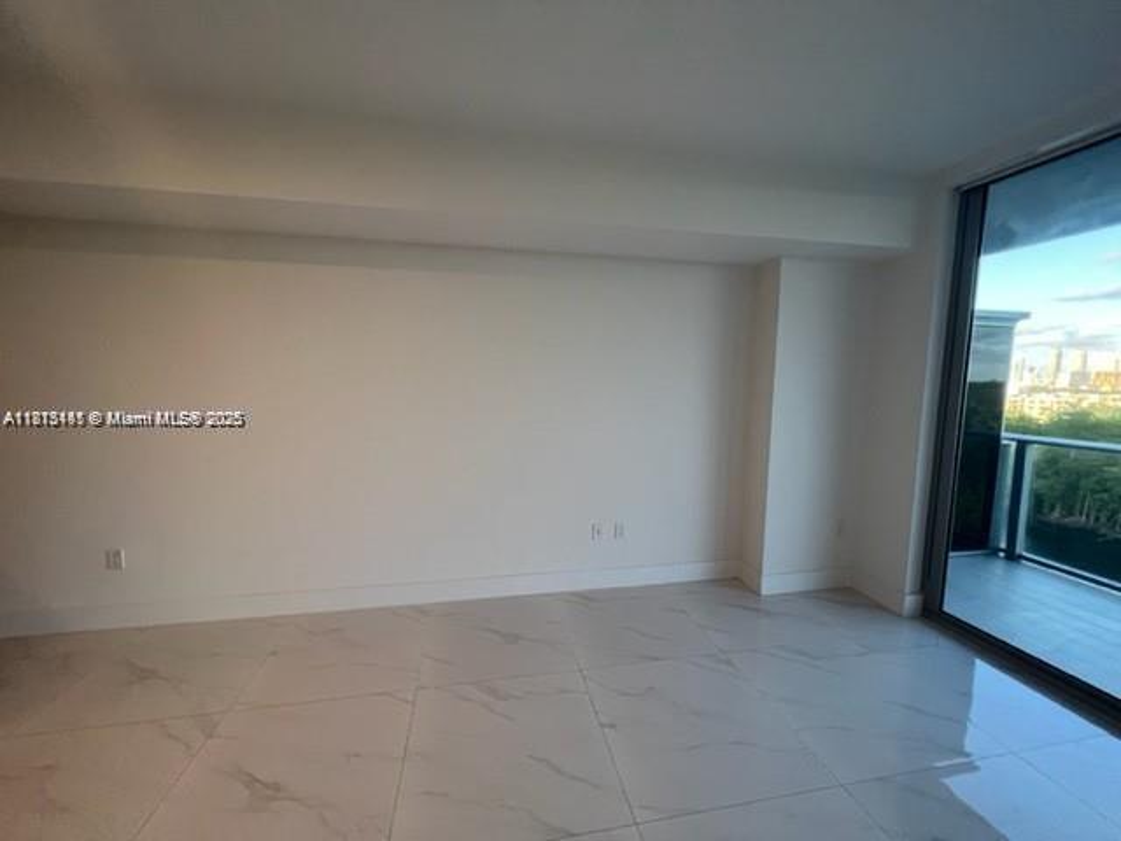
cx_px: 560
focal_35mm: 13
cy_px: 420
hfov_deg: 106.2
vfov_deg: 89.9
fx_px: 421
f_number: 1.8
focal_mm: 1.57
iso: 160
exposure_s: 1/120
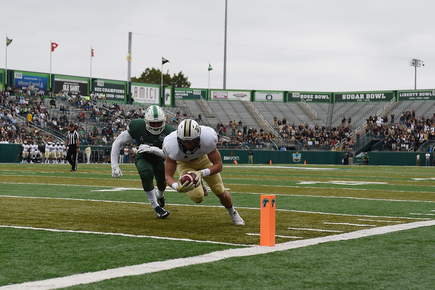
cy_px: 145
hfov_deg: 39.6
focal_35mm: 50
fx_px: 604
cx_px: 218
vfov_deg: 27.0
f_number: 3.5
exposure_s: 1/8000
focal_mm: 50
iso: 800
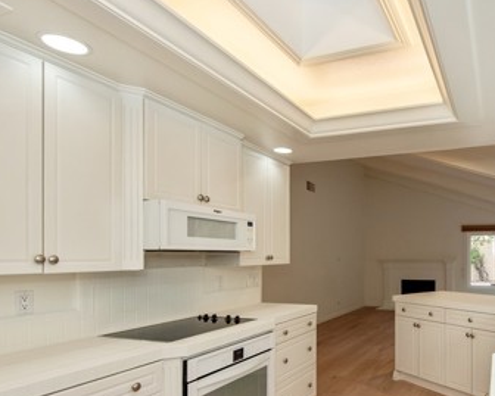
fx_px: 366
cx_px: 376
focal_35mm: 25
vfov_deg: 55.8
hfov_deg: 63.8
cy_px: 260
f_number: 5.6
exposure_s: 1/125
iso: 800
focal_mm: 14
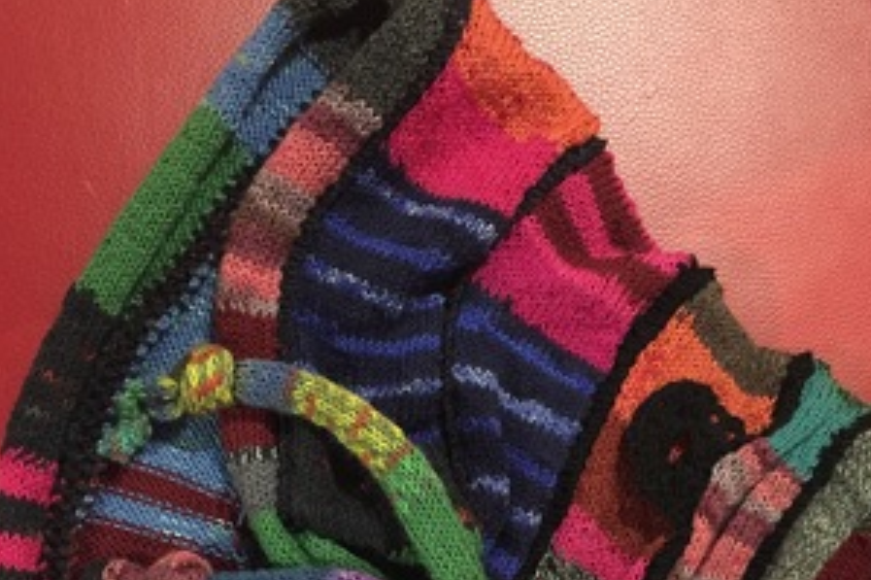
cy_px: 574
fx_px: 1136
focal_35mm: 47
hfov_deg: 41.9
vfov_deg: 27.1
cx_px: 475
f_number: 2.2
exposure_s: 1/17
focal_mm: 4.15
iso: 500
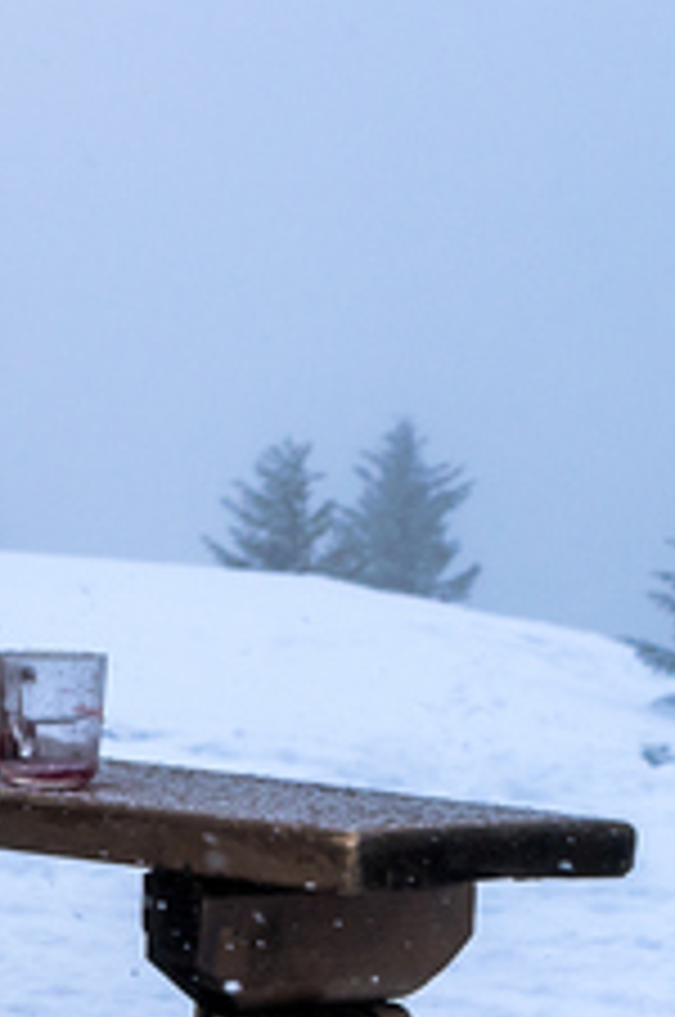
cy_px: 709
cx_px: -670
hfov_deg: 5.8
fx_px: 6516
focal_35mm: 231
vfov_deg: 8.9
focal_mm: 48
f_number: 11
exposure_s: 1/250
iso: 125
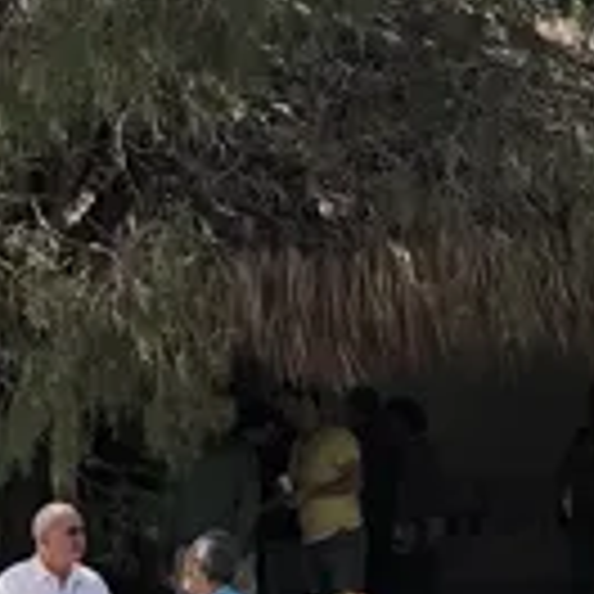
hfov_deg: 8.6
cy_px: 284
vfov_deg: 8.7
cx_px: 848
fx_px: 3883
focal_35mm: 200
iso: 20
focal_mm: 3.99
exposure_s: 1/375
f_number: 1.8
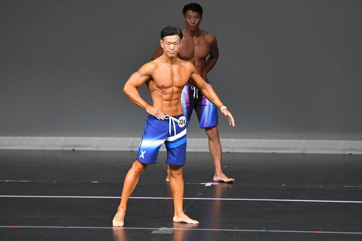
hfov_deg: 6.0
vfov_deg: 4.0
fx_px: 3468
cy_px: 120
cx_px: 181
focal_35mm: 345
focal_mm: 230
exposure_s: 1/400
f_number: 5.6
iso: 5000
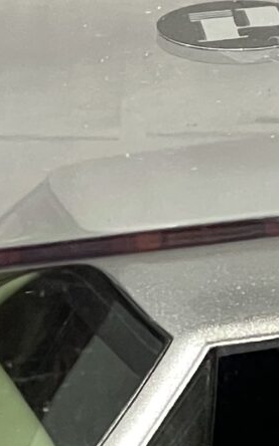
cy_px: 723
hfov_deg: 4.1
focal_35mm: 318
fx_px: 3874
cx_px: 303
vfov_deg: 6.5
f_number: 2
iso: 200
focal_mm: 6
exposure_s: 1/120
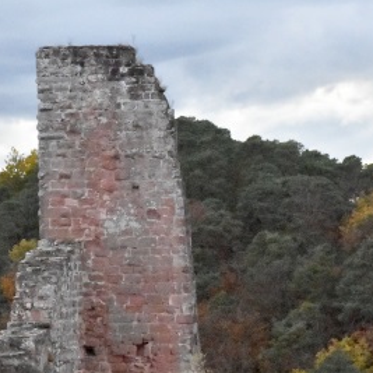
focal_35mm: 189
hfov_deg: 9.3
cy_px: 254
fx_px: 2304
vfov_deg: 9.2
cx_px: 165
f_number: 10
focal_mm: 66
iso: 11400
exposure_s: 1/8000
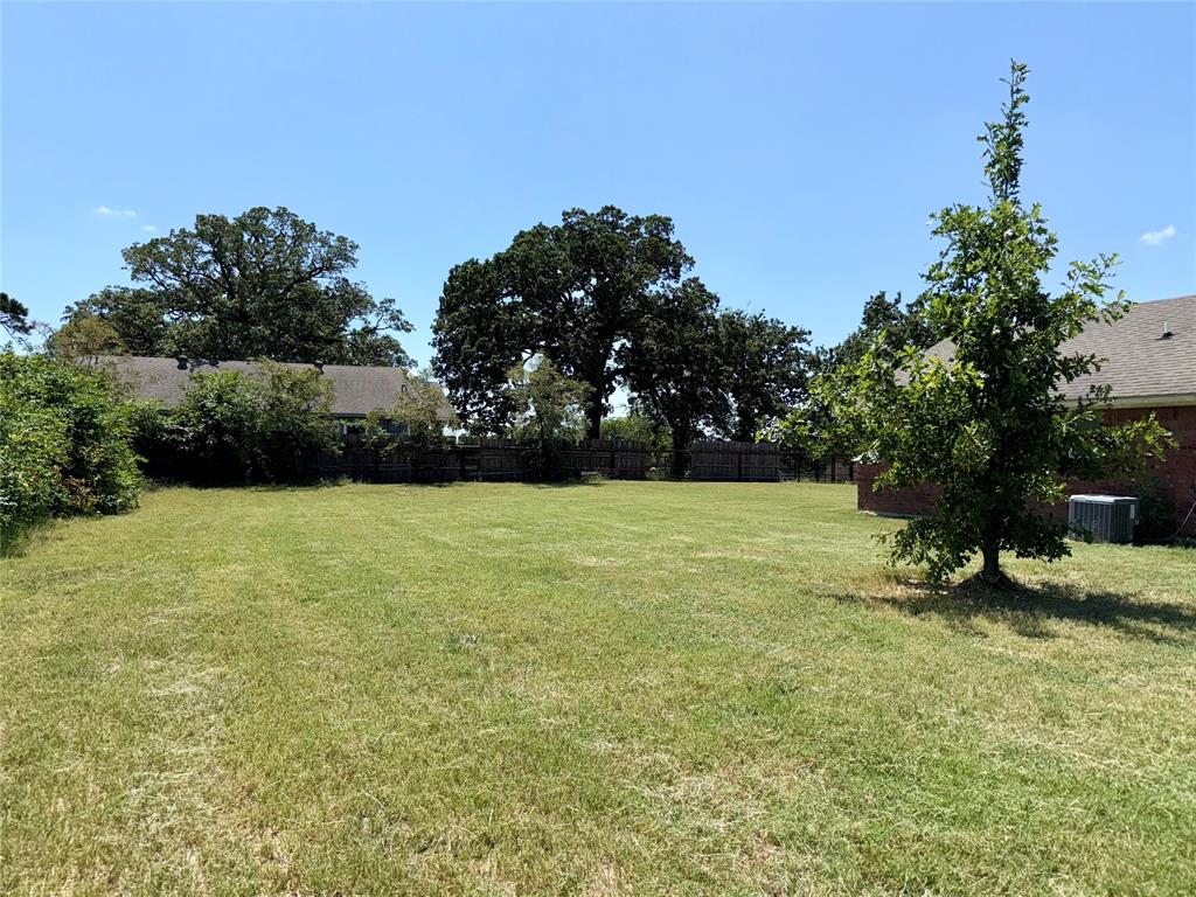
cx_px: 598
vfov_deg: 56.8
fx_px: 829
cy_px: 448
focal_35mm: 24
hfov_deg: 71.6
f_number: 1.78
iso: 50
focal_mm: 6.76
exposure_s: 1/11905
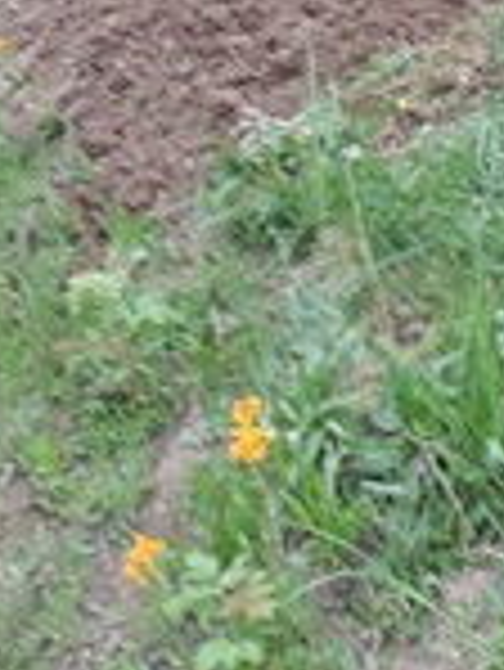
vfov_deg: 22.9
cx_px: 378
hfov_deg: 18.1
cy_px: -45
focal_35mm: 81
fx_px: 1570
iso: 50
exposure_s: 1/40
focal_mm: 3.6
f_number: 1.9
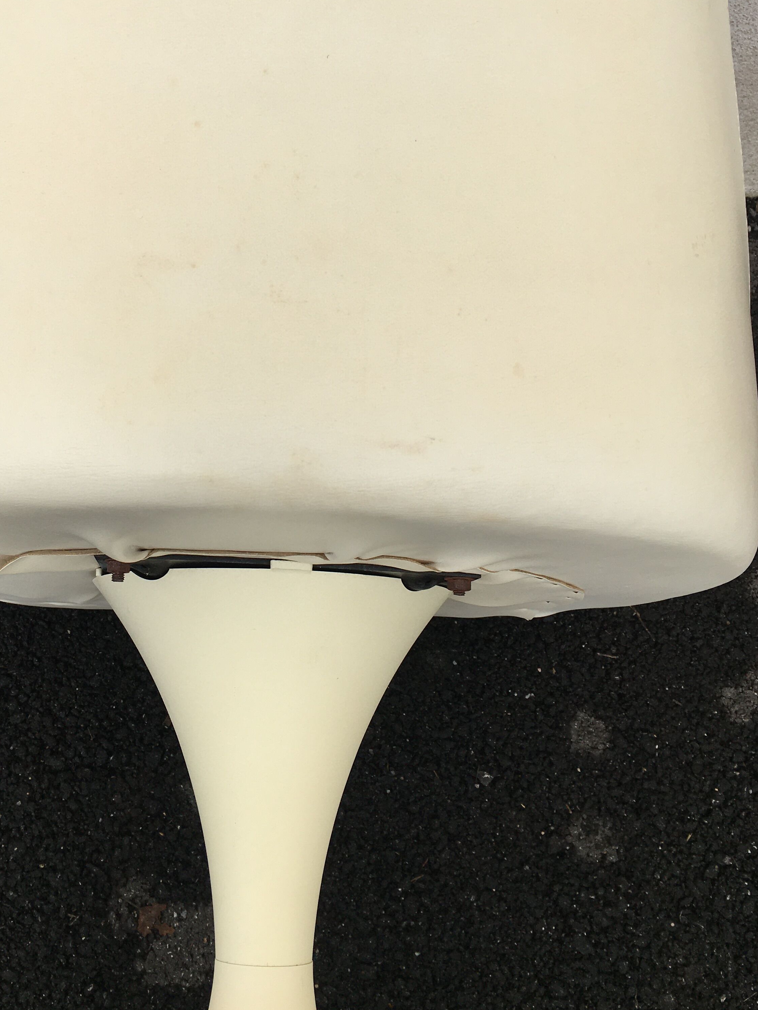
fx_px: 1139
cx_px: 275
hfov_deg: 36.6
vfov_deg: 47.3
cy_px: 362
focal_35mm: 39
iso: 25
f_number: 2.2
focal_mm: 4.15
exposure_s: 1/674
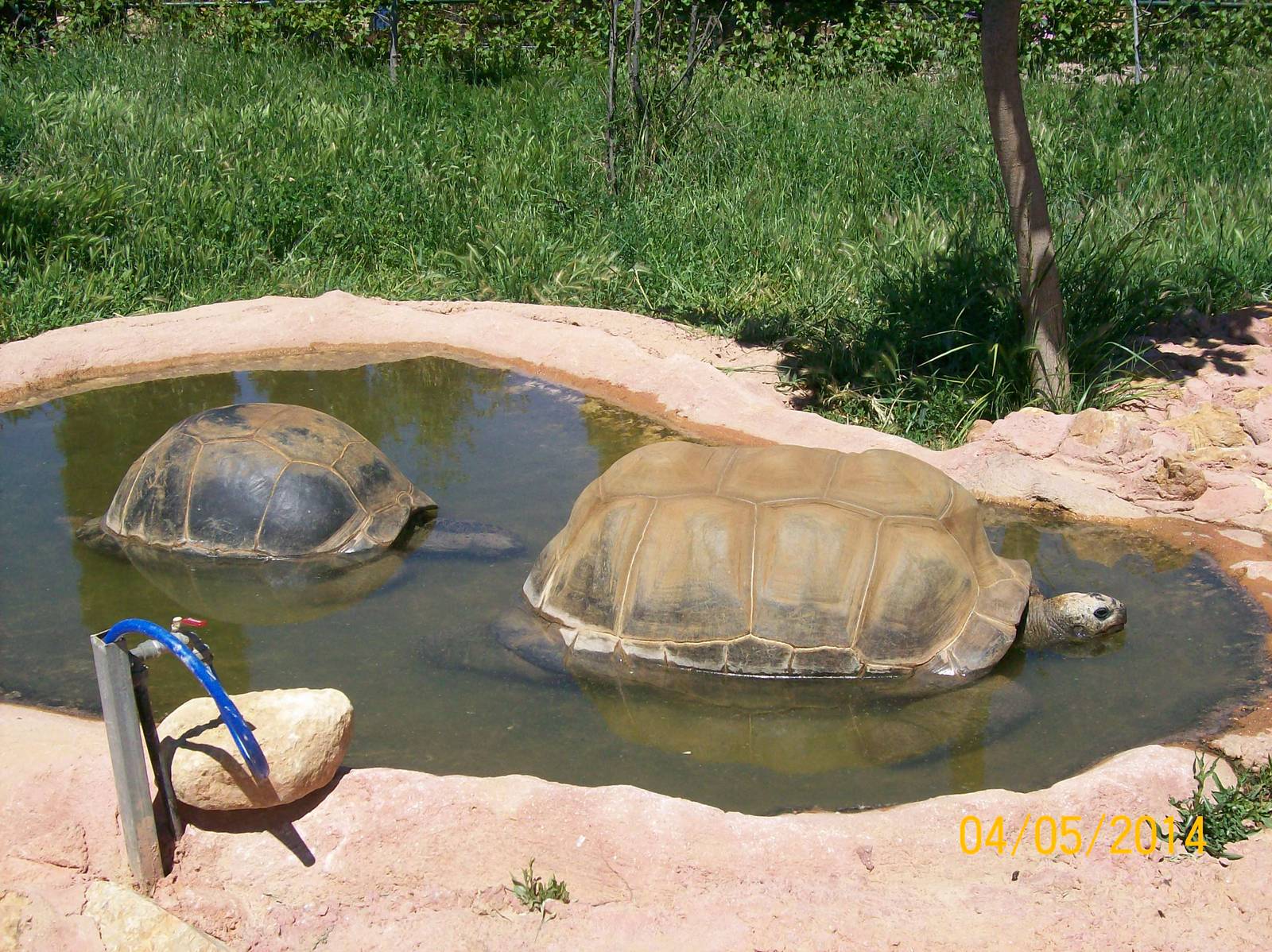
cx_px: 636
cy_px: 476
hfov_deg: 42.1
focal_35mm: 45
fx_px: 1653
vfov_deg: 32.1
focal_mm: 7.6
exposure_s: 1/624
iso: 80
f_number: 5.4
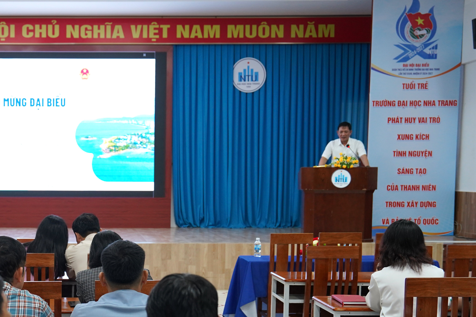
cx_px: 68
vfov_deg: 22.1
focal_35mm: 61
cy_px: 238
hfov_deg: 31.7
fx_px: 806
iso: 1600
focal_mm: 35
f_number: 3.5
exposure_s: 1/160
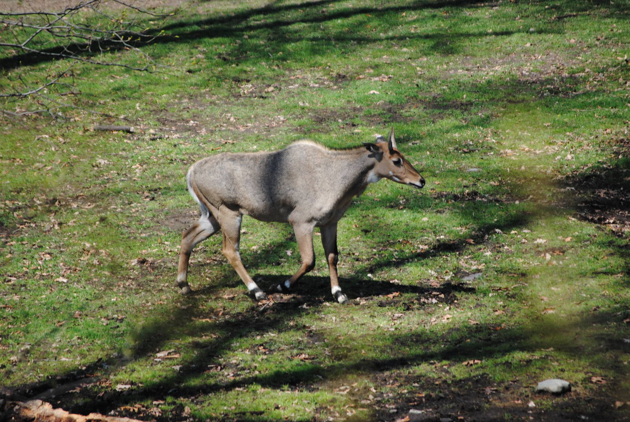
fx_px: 5256
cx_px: 315
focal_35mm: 300
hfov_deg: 6.9
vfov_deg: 4.6
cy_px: 211
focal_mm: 200
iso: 220
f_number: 5.6
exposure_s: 1/500
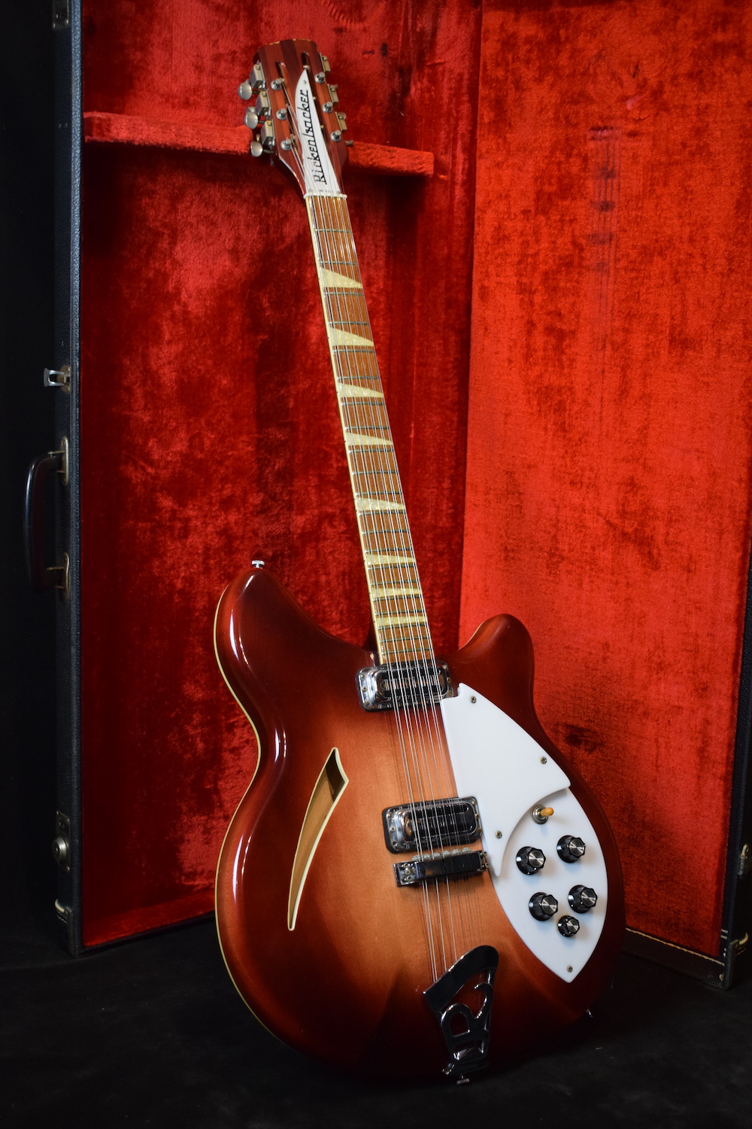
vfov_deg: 42.3
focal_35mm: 46
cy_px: 564
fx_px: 1457
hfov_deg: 28.9
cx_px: 376
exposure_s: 1/60
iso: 2000
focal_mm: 31
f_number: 4.2
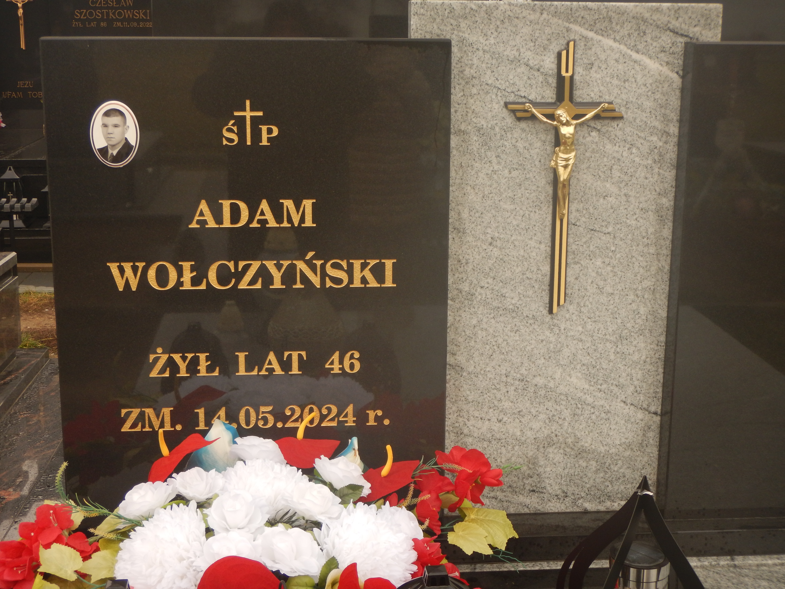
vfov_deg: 28.0
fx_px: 1179
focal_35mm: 52
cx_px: 392
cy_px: 294
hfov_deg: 36.8
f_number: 4.3
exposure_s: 1/160
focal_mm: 9.2
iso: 125
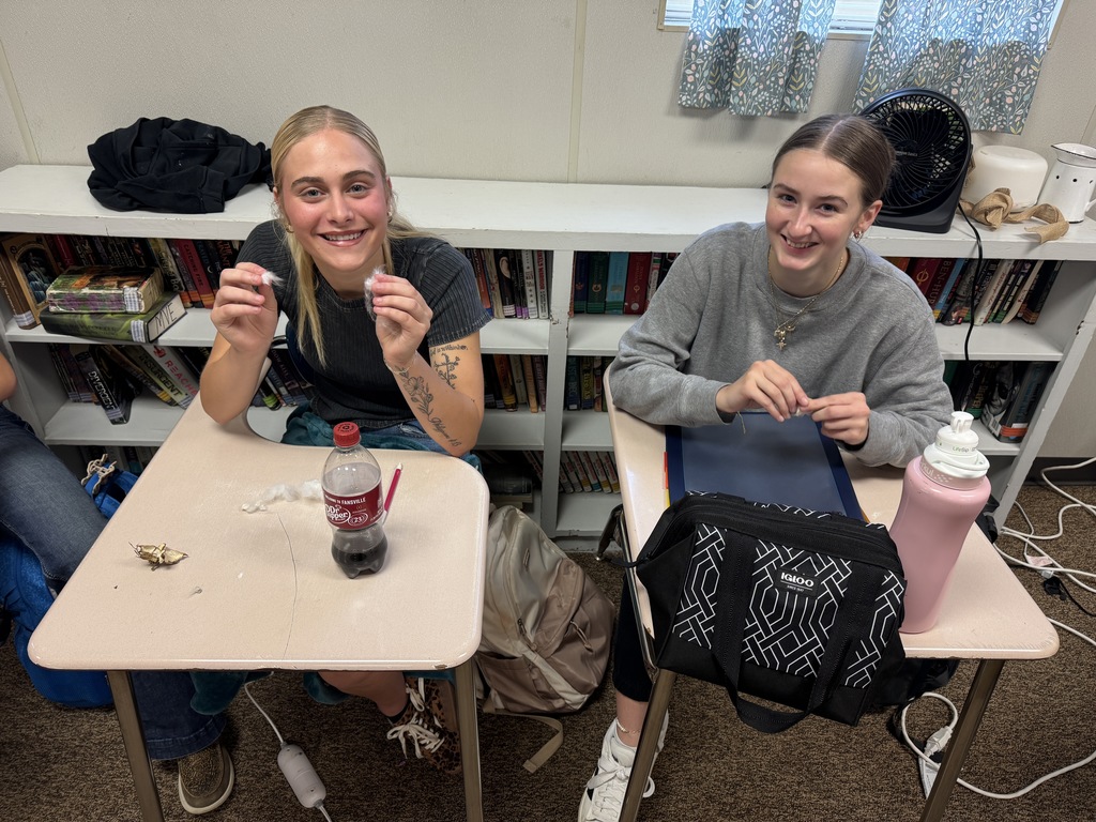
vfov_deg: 56.8
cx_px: 548
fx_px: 760
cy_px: 411
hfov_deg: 71.6
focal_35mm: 24
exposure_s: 1/60
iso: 125
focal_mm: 6.76
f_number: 1.78
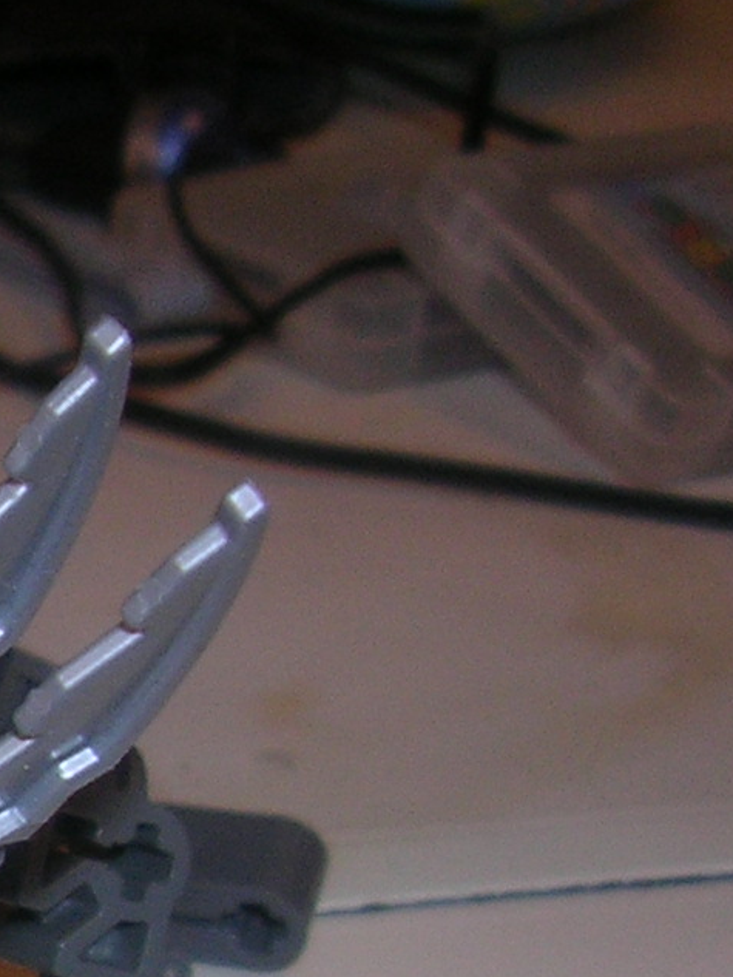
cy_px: 869
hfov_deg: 11.1
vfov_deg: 15.8
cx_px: -656
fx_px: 3472
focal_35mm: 123
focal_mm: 5.8
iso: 50
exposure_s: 1/60.1
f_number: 2.8
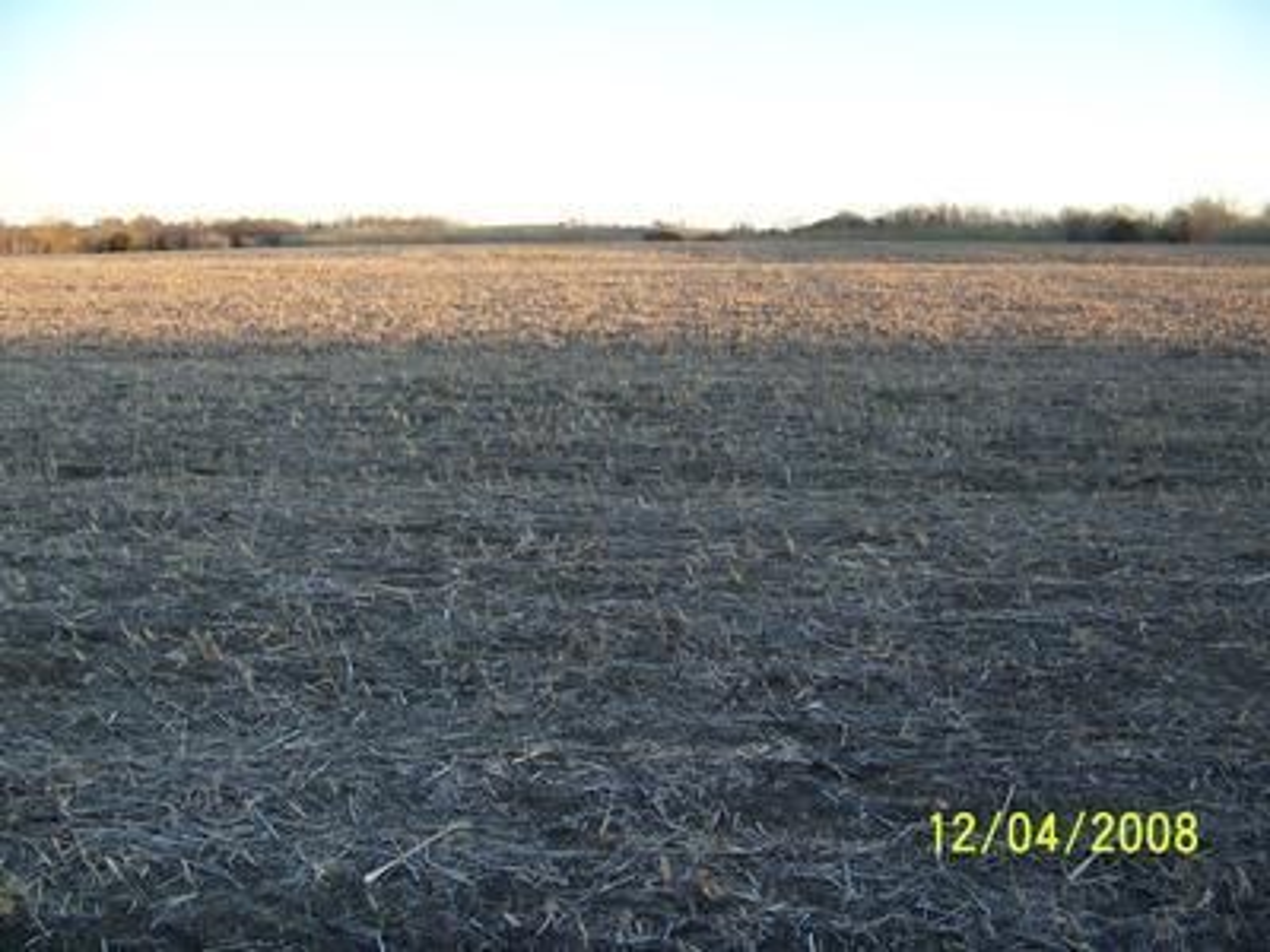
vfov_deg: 39.7
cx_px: 635
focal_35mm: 36
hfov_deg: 51.4
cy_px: 476
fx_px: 1321
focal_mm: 5.85
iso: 64
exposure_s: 1/80
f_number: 2.8
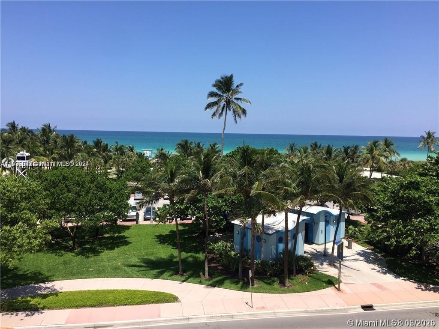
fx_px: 368
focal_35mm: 29
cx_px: 220
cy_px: 164
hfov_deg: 61.7
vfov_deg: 48.2
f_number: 2.2
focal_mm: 4.15
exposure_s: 1/1883
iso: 32
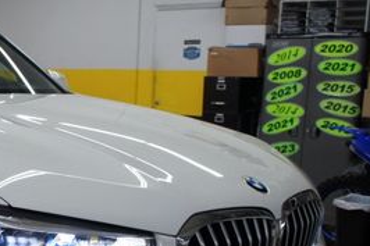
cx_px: -53
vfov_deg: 20.4
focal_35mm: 65
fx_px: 668
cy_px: 228
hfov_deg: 27.8
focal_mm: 18
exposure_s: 1/40
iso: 200
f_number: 4.5
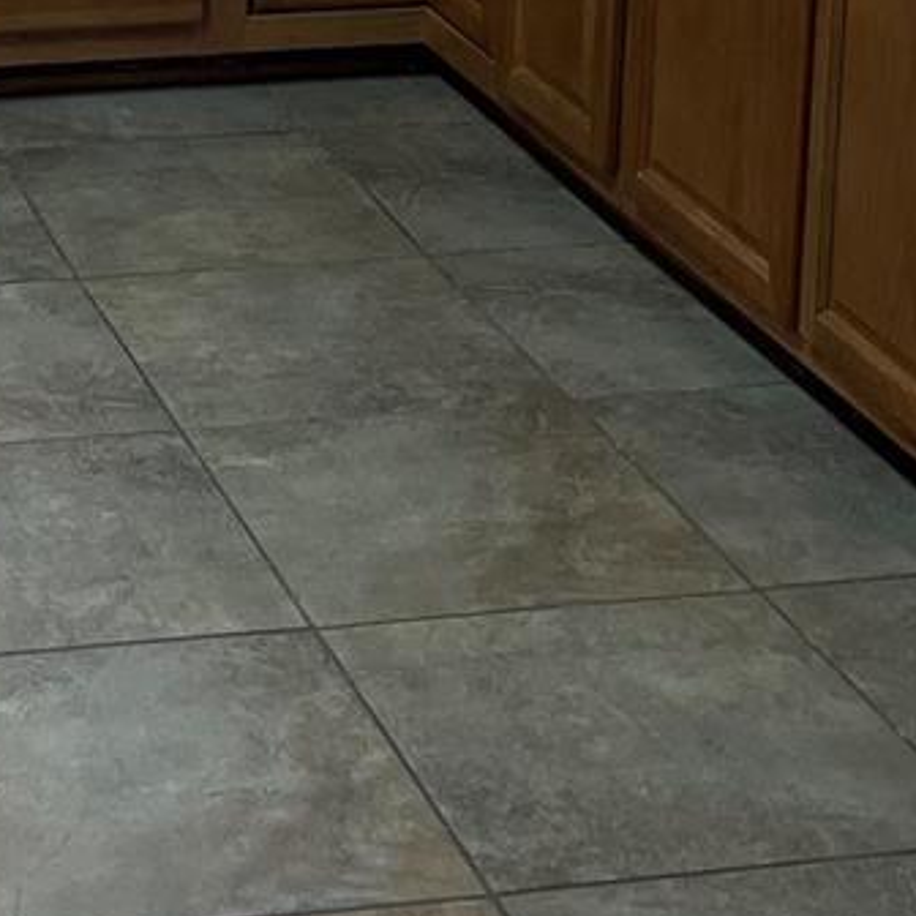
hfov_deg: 16.0
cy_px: -354
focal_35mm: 105
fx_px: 3143
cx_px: -125
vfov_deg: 15.6
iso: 80
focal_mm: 4.2
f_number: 1.6
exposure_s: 1/60
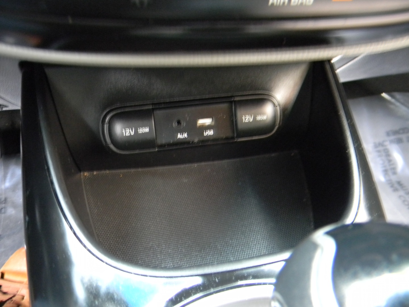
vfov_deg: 49.7
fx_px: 331
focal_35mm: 28
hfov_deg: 63.4
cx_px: 204
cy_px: 154
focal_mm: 5
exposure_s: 1/6.6
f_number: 3.5
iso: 400
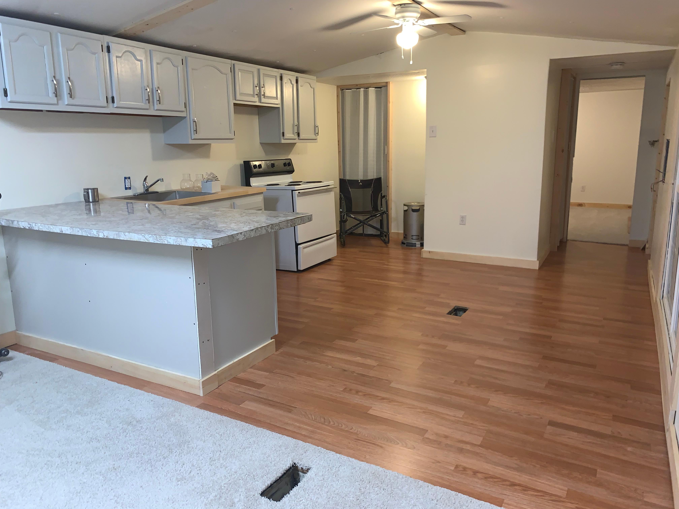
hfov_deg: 67.3
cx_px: 340
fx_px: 510
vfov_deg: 53.1
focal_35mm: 26
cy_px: 254
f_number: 1.8
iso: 50
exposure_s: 1/15
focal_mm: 4.25
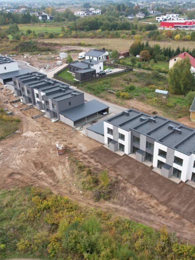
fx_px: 240
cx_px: 119
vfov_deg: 56.8
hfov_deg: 43.9
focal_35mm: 32
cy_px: 131
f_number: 2.8
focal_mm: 8.38
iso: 100
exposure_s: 1/500
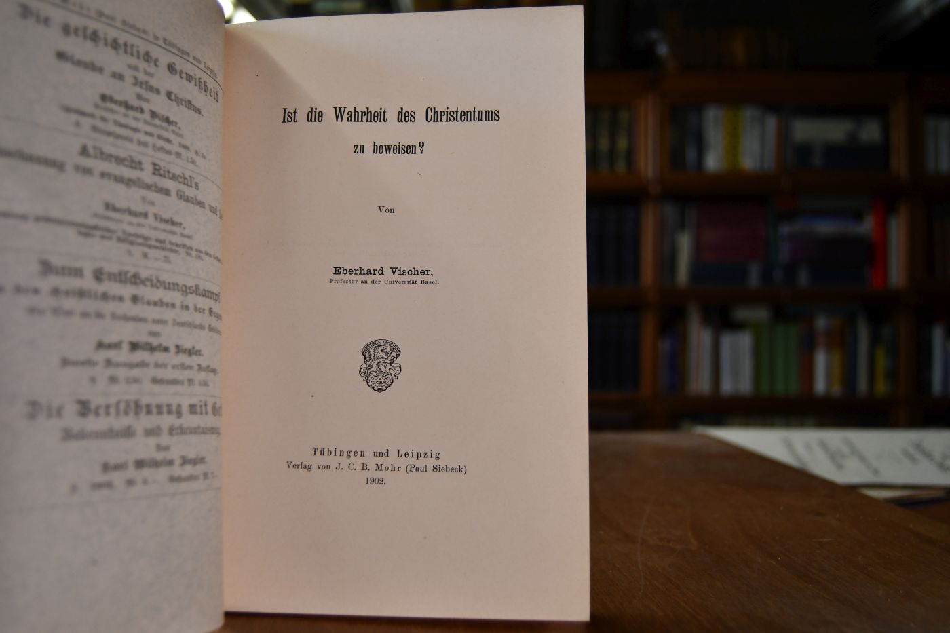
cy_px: 316
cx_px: 475
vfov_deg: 40.0
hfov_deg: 57.2
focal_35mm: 33
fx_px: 871
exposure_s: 1/250
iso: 560
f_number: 3.5
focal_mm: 22
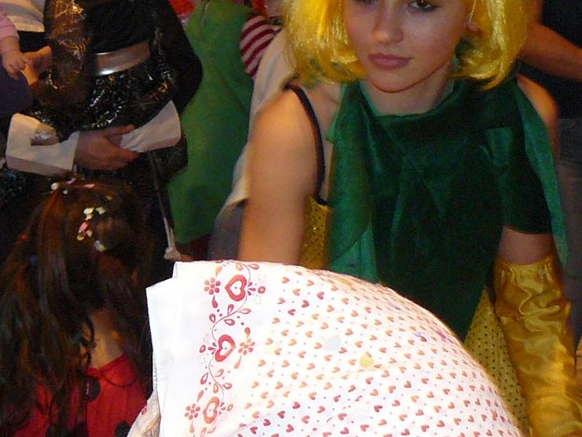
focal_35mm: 117
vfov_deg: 12.7
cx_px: 78
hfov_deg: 16.6
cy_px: 195
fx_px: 1968
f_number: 2.8
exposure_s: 1/30
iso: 200
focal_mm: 6
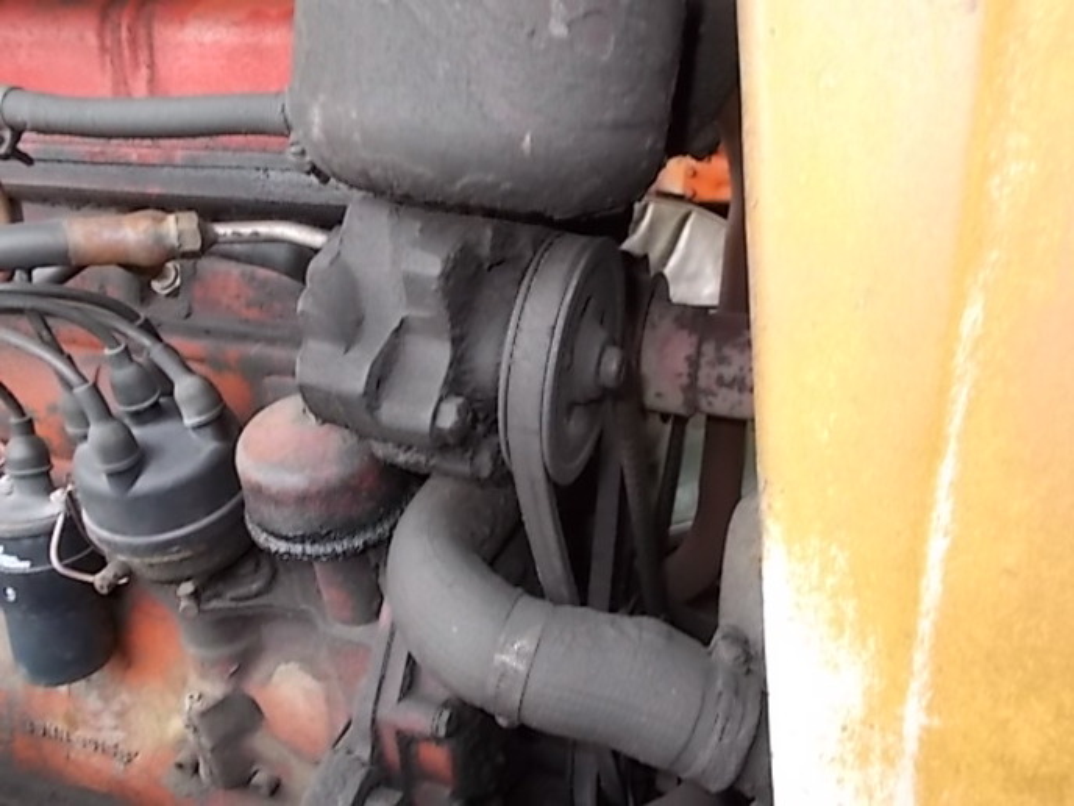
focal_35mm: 30
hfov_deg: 60.0
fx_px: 931
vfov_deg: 46.8
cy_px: 403
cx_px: 537
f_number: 3.4
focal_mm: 5.3
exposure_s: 1/25
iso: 200
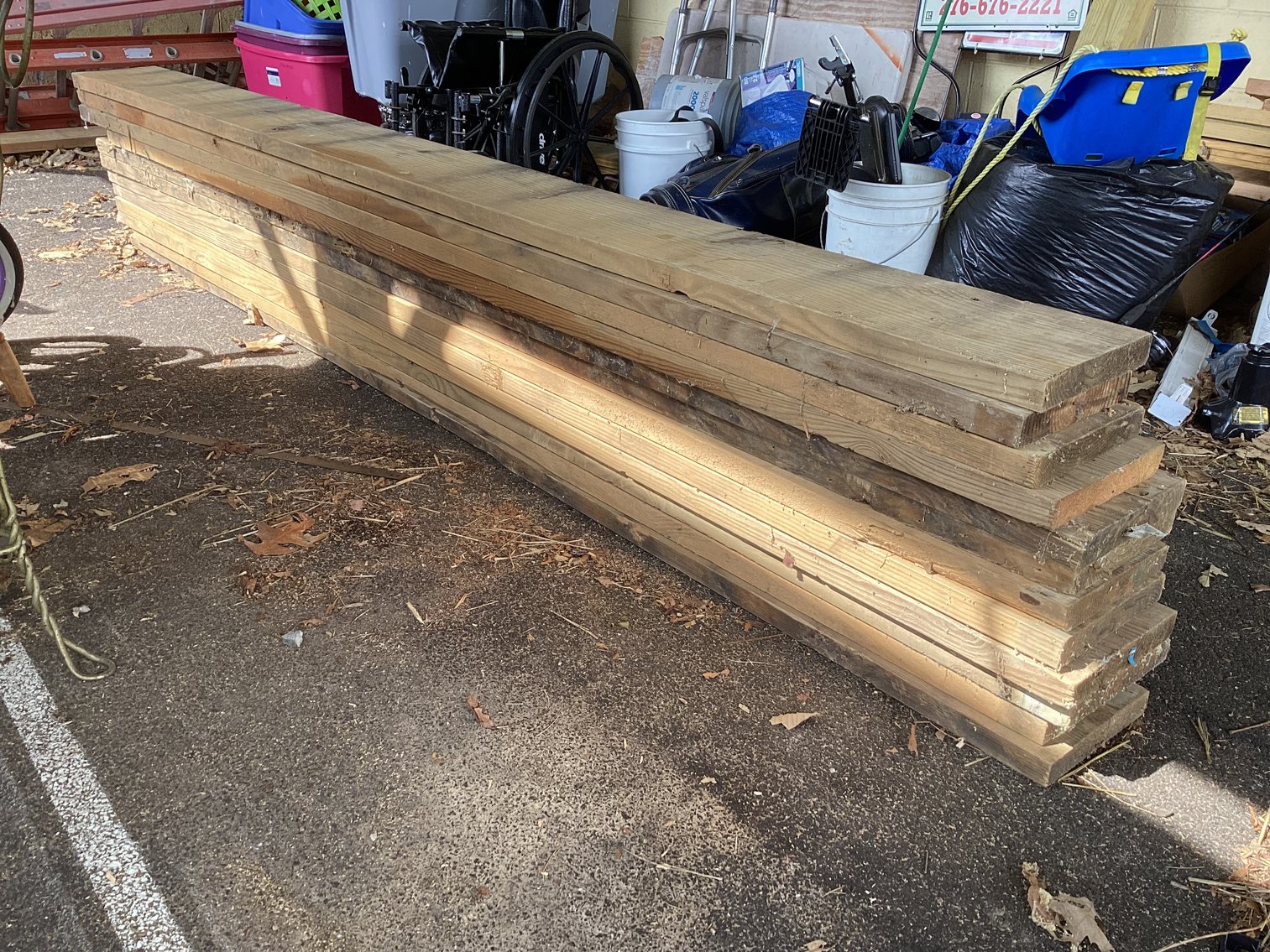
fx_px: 1137
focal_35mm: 31
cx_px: 635
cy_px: 476
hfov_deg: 58.3
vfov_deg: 45.4
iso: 32
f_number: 2.4
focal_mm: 3.3
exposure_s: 1/120
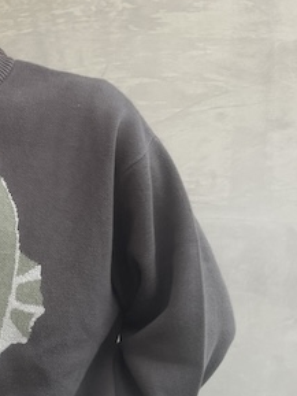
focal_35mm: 63
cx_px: -10
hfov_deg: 22.3
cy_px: 160
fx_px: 720
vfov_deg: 30.6
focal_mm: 5.1
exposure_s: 1/350
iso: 50
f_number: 1.6
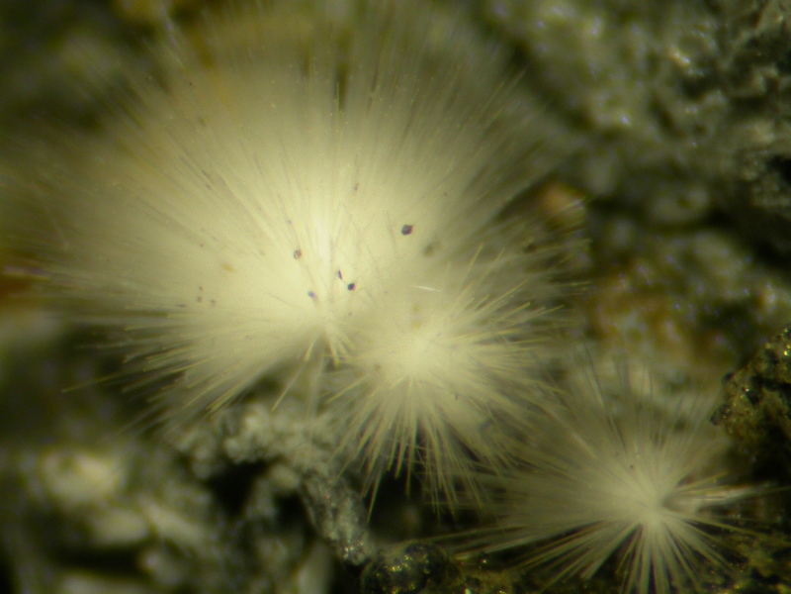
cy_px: 297
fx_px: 3519
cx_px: 396
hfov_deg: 12.8
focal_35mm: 154
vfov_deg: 9.6
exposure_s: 1/250
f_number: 8.2
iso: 100
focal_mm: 32
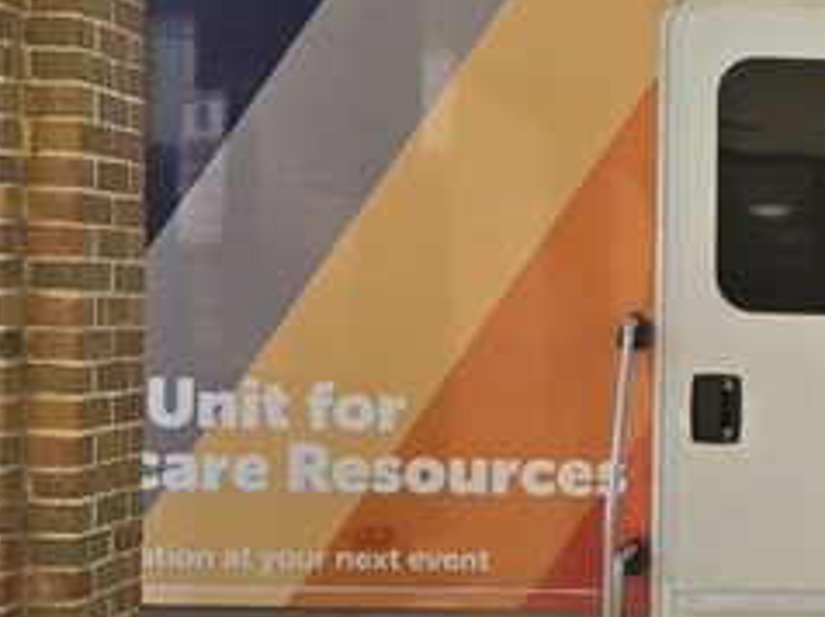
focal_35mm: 99
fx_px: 2357
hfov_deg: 18.6
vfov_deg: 14.9
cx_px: 1026
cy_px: 381
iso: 12
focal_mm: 6.3
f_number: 1.7
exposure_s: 1/261
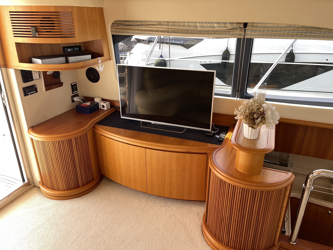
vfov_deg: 54.9
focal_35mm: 25
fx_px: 240
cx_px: 166
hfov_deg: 69.4
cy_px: 125
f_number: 1.6
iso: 32
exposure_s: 1/157
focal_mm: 5.1
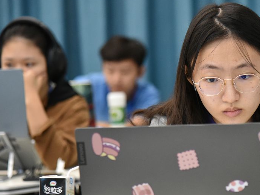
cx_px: 187
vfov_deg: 8.9
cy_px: 104
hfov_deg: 11.8
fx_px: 1254
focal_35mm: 167
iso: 3200
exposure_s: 1/80
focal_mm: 100
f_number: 4
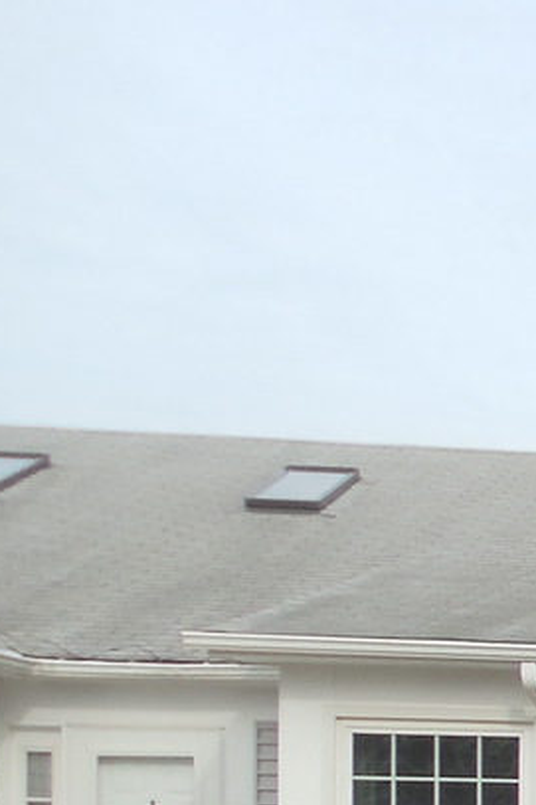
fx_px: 2056
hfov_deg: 11.4
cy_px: 941
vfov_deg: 20.8
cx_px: 1412
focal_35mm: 92
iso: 125
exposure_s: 1/640
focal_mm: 4.5
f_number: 3.3
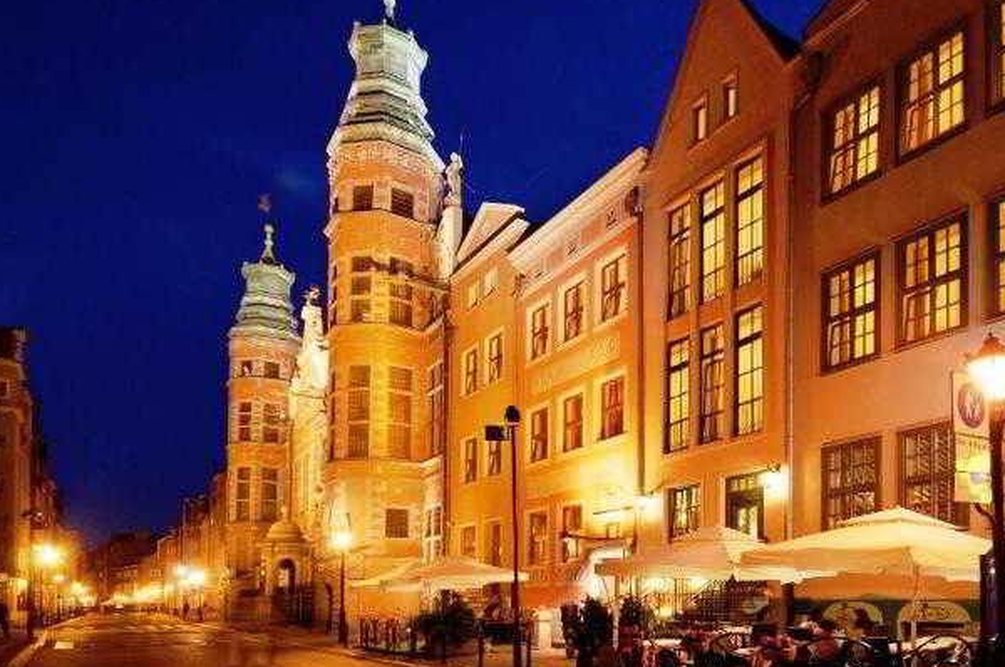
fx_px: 557
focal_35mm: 20
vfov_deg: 61.6
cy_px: 301
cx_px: 660
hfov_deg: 81.6
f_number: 5.6
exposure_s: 1
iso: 640
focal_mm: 10
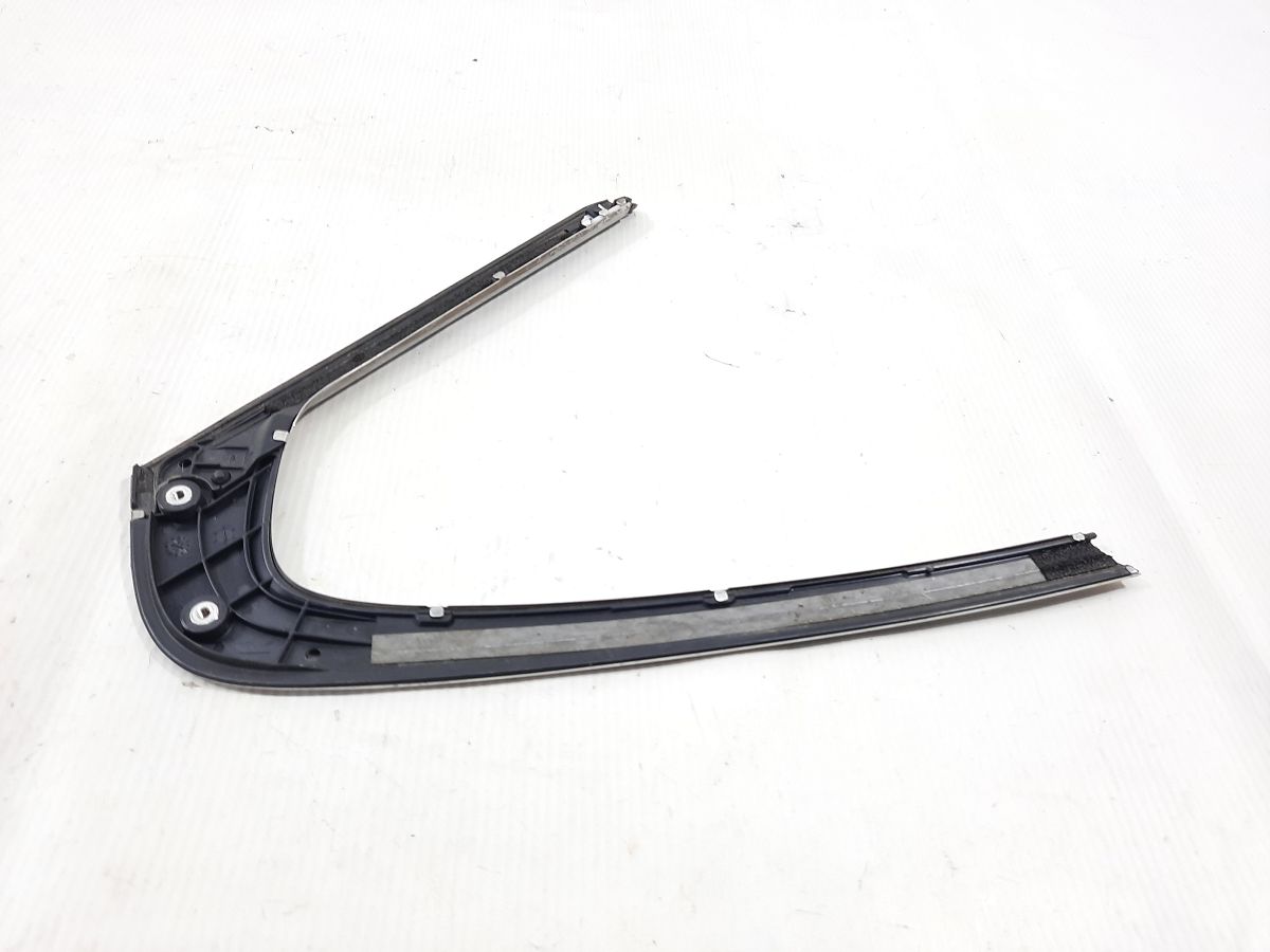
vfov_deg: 54.9
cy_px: 476
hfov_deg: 69.4
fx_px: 917
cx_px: 635
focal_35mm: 25
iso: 50
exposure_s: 1/50
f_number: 2
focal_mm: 4.6
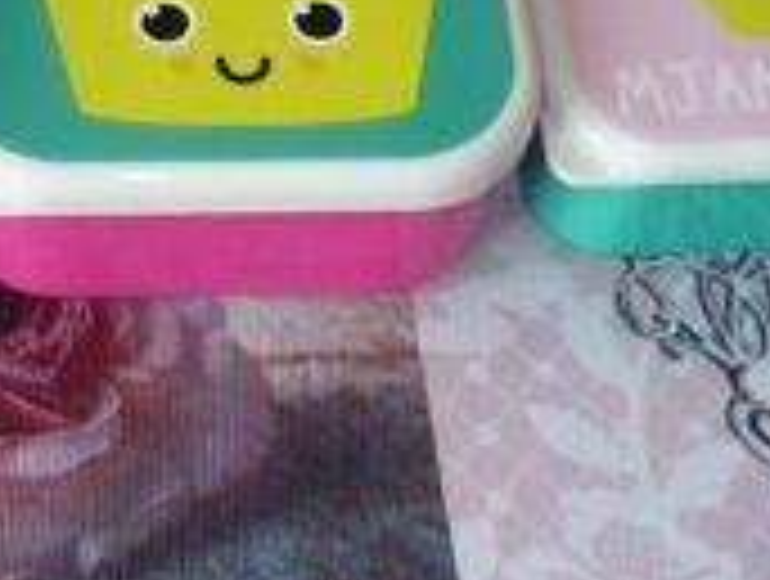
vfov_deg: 17.4
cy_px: 72
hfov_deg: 22.9
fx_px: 1872
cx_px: 140
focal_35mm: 84
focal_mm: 5.4
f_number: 2.9
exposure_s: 1/30
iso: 125
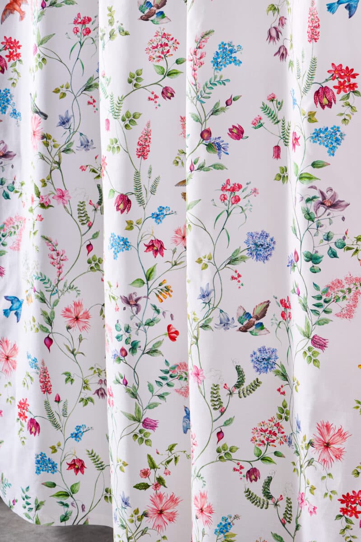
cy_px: 271
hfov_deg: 13.0
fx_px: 1579
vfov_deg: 19.5
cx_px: 180
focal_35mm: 105
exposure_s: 1/160
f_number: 11
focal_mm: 105
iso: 100
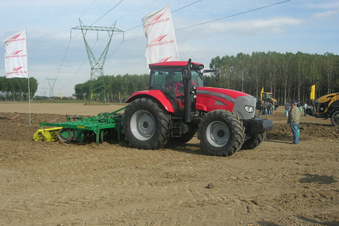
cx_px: 168
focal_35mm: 40
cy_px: 110
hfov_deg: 48.5
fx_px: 377
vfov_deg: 33.4
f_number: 4.8
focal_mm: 7.8
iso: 64
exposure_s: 1/548
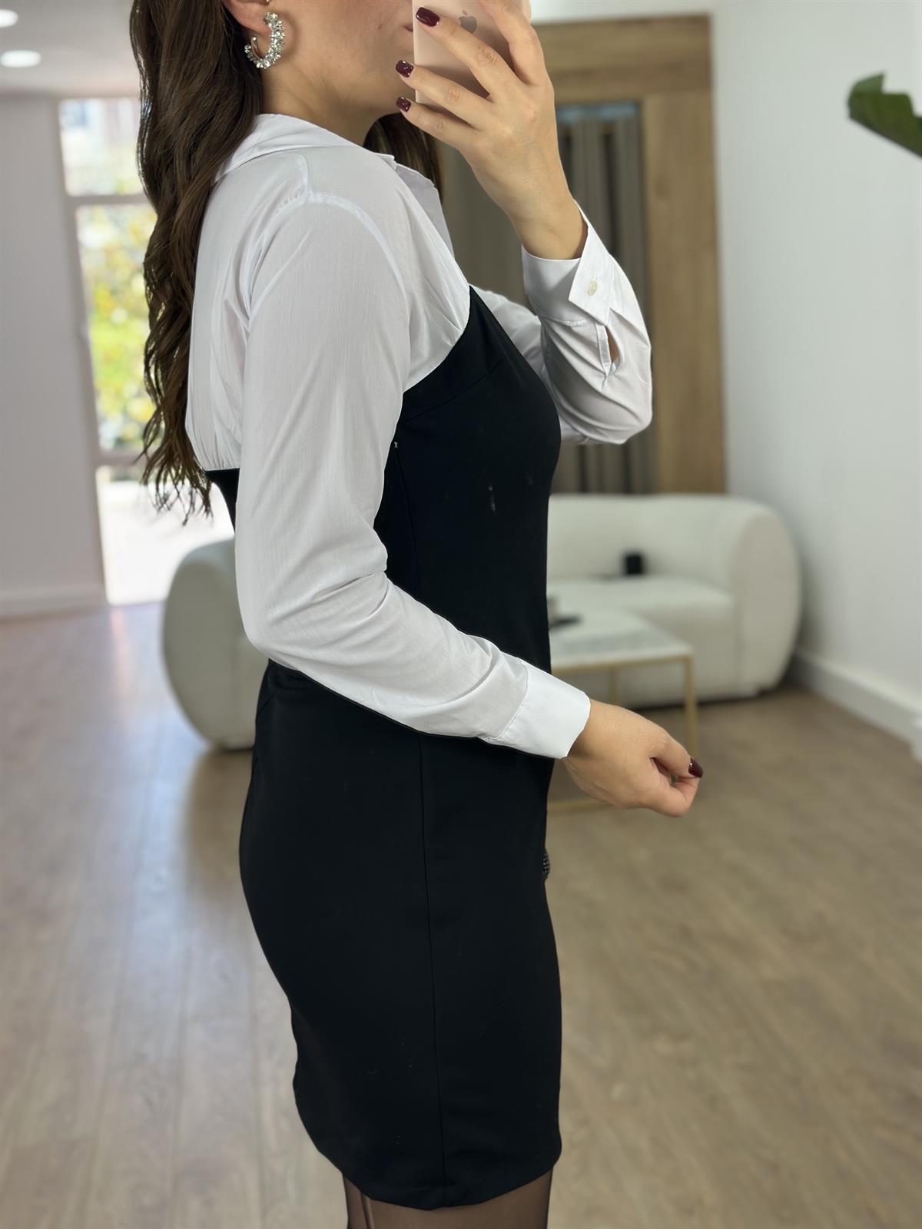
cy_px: 614
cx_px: 461
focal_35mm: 48
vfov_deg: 39.7
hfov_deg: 30.3
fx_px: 1705
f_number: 1.78
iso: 80
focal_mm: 6.86
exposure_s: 1/202
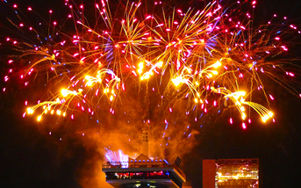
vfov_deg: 14.0
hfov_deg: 22.3
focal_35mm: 93
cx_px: 161
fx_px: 763
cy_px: 74
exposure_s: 1/13
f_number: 3.8
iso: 3200
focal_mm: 25
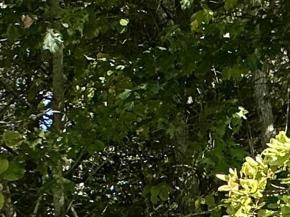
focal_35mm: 177
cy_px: 285
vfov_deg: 8.3
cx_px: -231
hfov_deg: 10.5
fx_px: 1482
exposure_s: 1/1342
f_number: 1.8
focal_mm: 3
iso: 25
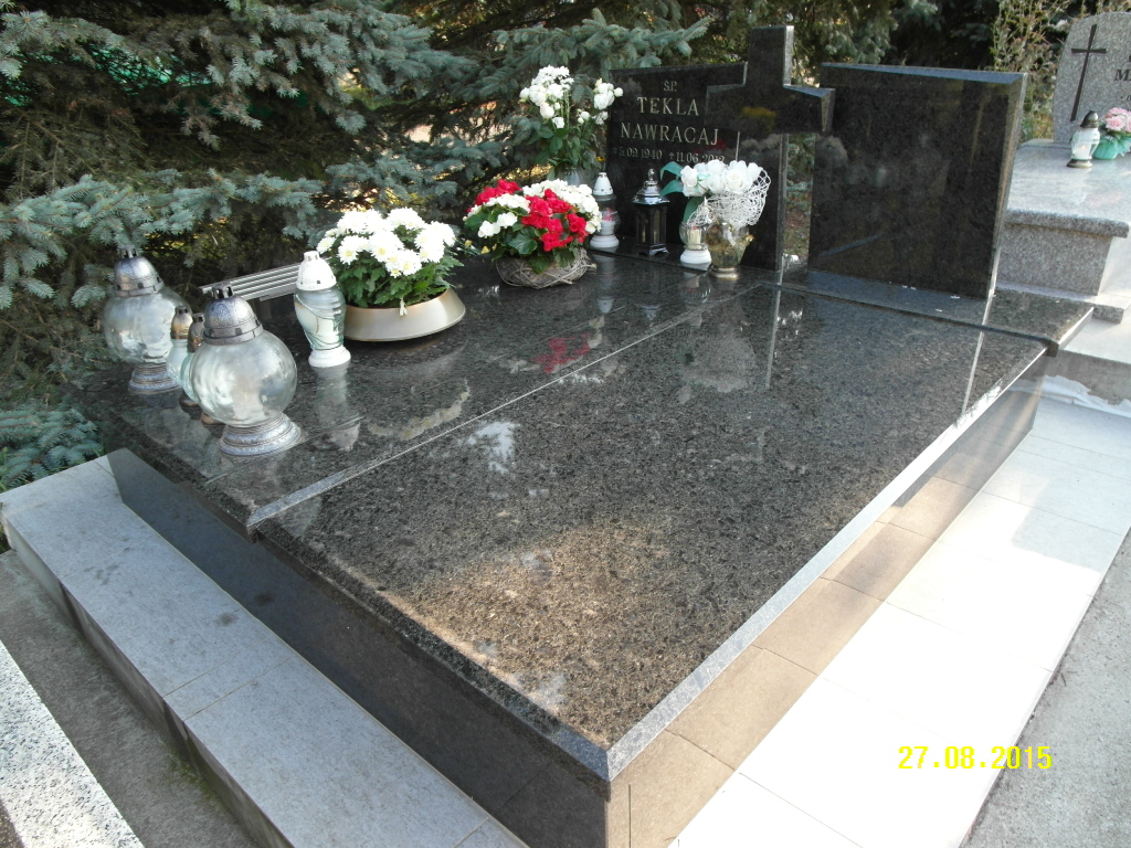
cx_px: 566
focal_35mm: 24
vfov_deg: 56.8
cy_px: 424
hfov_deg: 71.6
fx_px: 784
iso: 100
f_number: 3.4
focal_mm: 5.2
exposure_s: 1/90
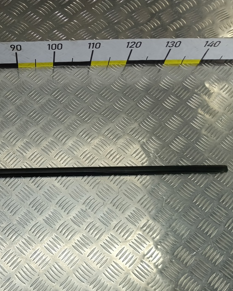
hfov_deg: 37.4
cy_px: 156
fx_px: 328
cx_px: 37
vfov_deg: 47.9
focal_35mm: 38
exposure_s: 1/100
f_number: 1.6
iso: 116
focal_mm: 4.11
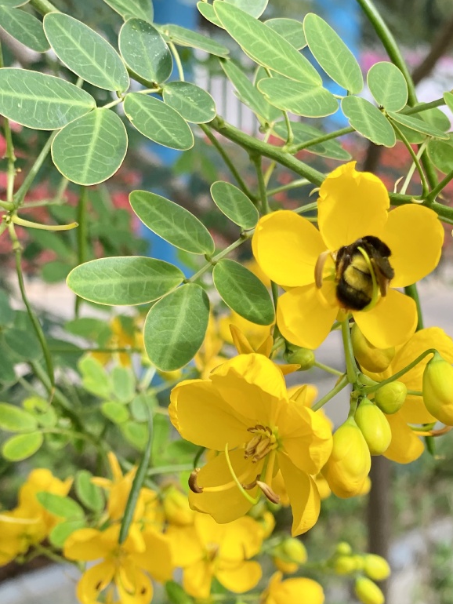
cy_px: 388
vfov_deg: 24.0
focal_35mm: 81
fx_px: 1413
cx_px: 352
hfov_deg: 18.1
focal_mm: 6
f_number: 2
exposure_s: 1/180
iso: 25
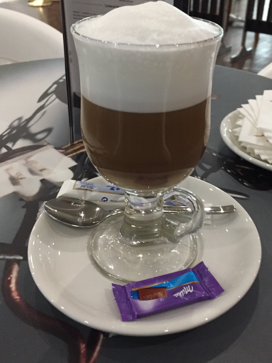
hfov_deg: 40.6
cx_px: 156
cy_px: 163
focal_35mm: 35
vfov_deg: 52.5
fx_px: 367
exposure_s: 1/20
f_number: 2.2
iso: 250
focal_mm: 4.15
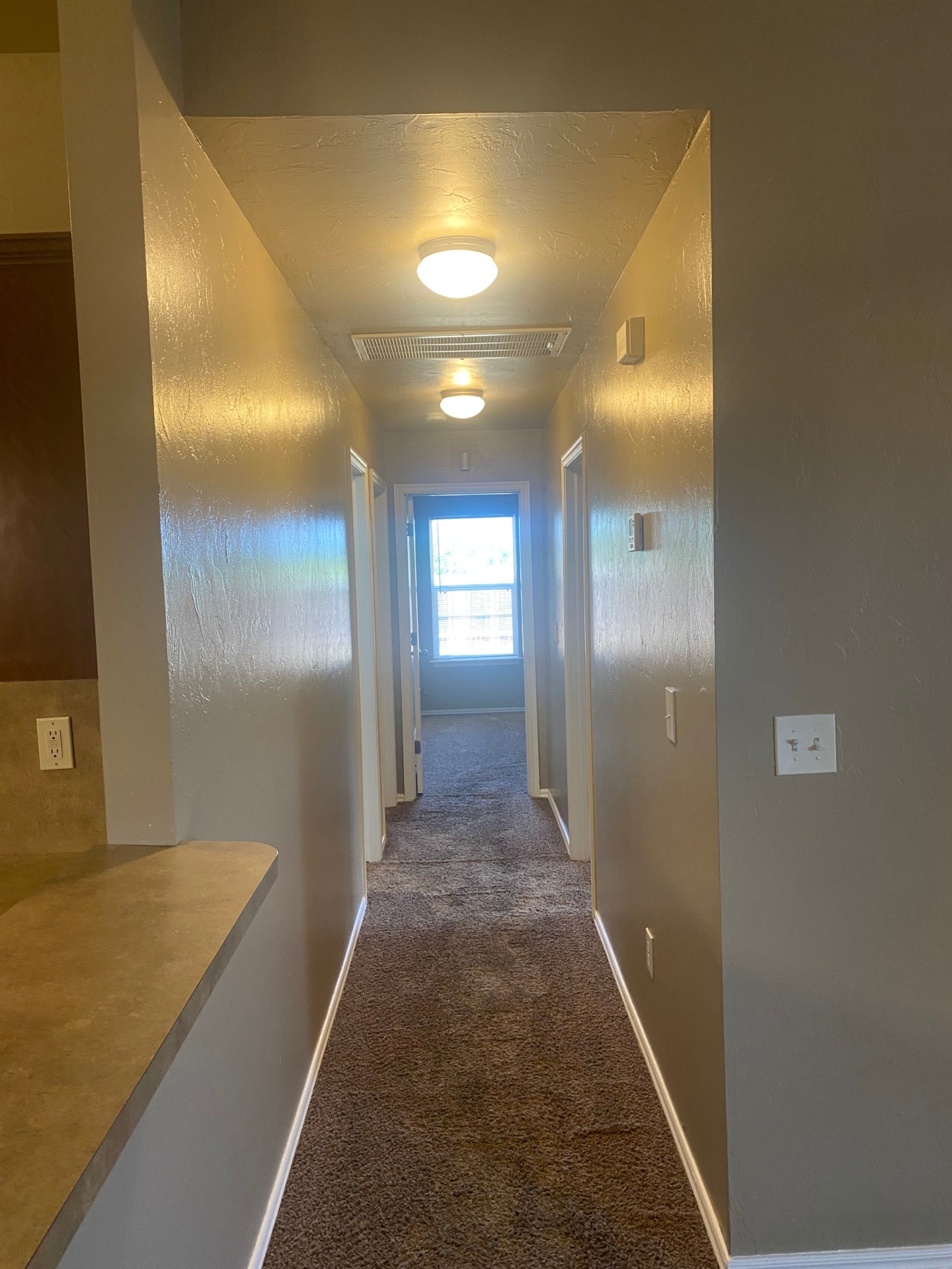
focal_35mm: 26
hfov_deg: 53.1
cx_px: 476
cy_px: 634
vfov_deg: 67.3
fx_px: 953
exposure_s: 1/60
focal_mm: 4.25
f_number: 1.8
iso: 80
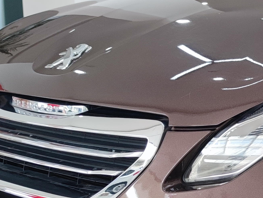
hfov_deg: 16.8
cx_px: 399
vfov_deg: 13.9
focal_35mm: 106
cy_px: 149
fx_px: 806
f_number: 1.69
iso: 77
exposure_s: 1/100
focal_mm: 6.72
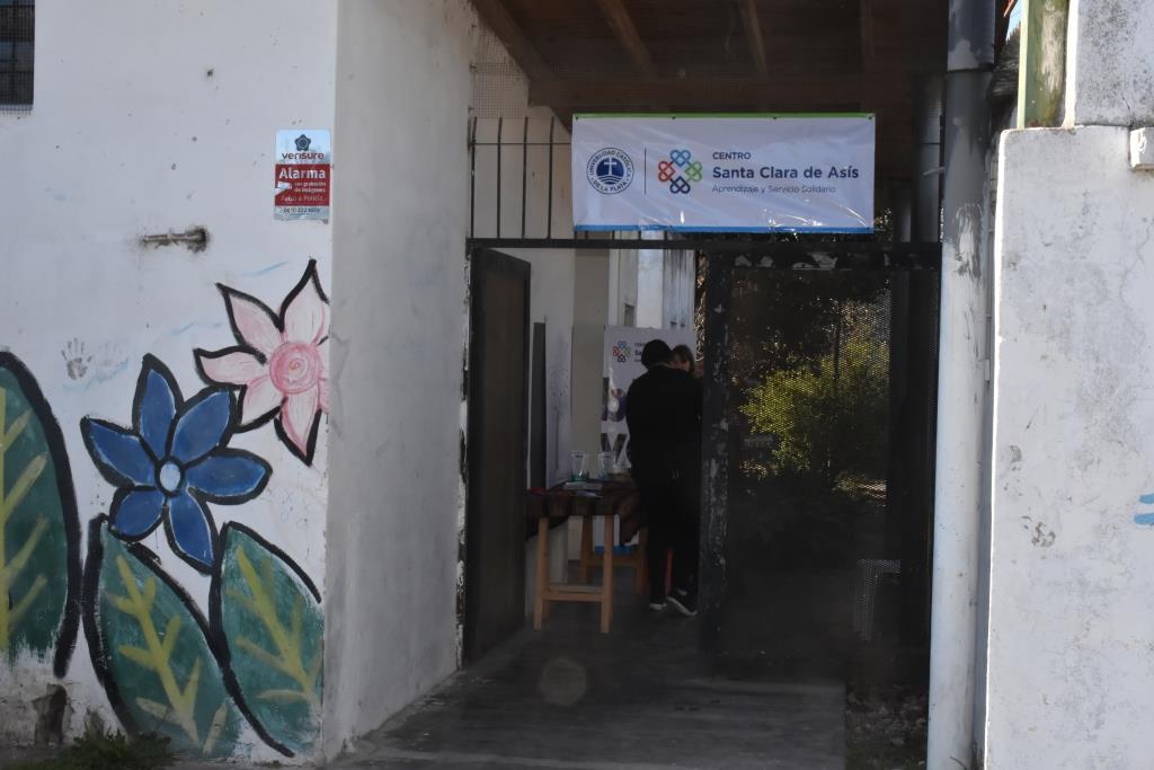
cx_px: 577
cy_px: 385
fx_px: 1635
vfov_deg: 26.5
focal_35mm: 51
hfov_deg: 38.9
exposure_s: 1/250
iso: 1600
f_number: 20
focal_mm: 34
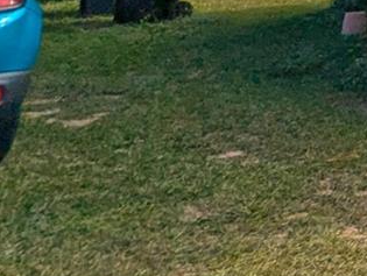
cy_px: -225
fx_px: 860
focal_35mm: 81
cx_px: 870
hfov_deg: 15.0
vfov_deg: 15.6
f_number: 2.2
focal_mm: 2.35
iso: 36
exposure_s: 1/6623
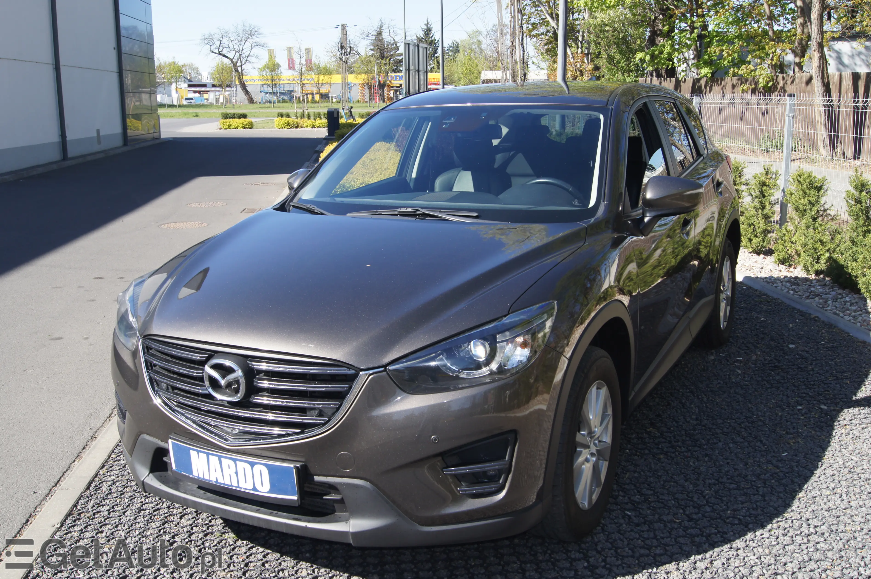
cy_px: 290
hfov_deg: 53.2
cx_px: 436
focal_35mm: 36
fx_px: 871
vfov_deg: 36.8
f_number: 9
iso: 100
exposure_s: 1/100
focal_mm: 24
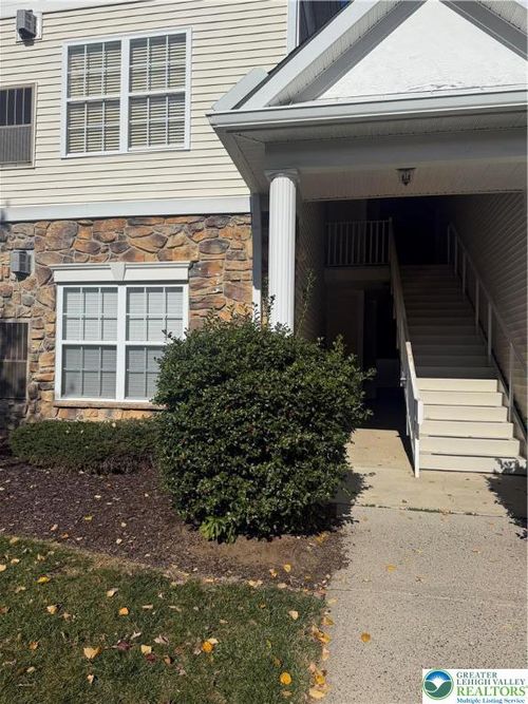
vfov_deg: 71.6
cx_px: 264
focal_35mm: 24
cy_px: 352
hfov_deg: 56.8
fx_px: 488
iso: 80
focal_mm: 6.76
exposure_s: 1/11905
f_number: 1.78
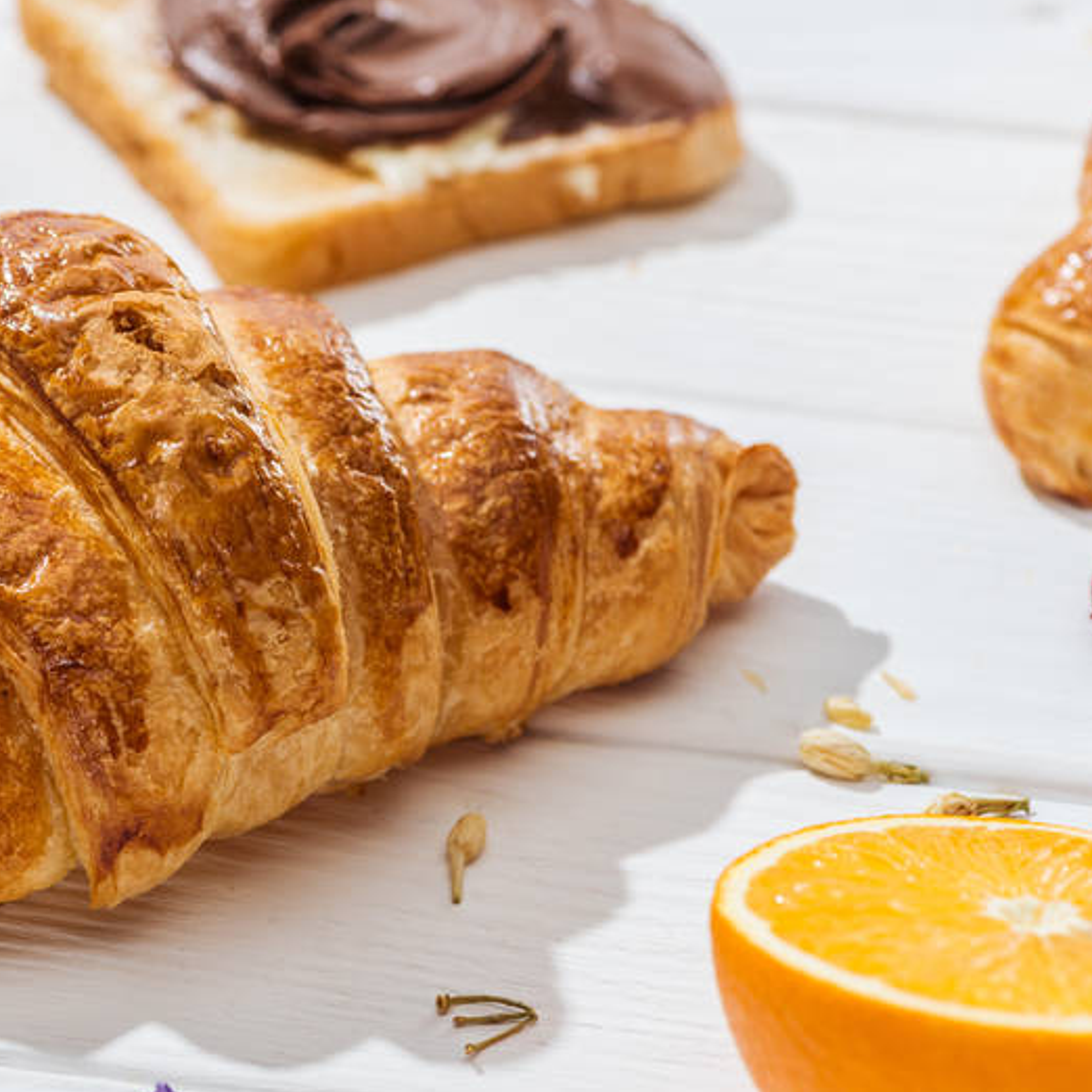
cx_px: 99
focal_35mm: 175
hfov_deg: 9.9
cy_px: 547
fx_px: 6246
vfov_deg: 10.0
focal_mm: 105
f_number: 9
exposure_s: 1/160
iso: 160
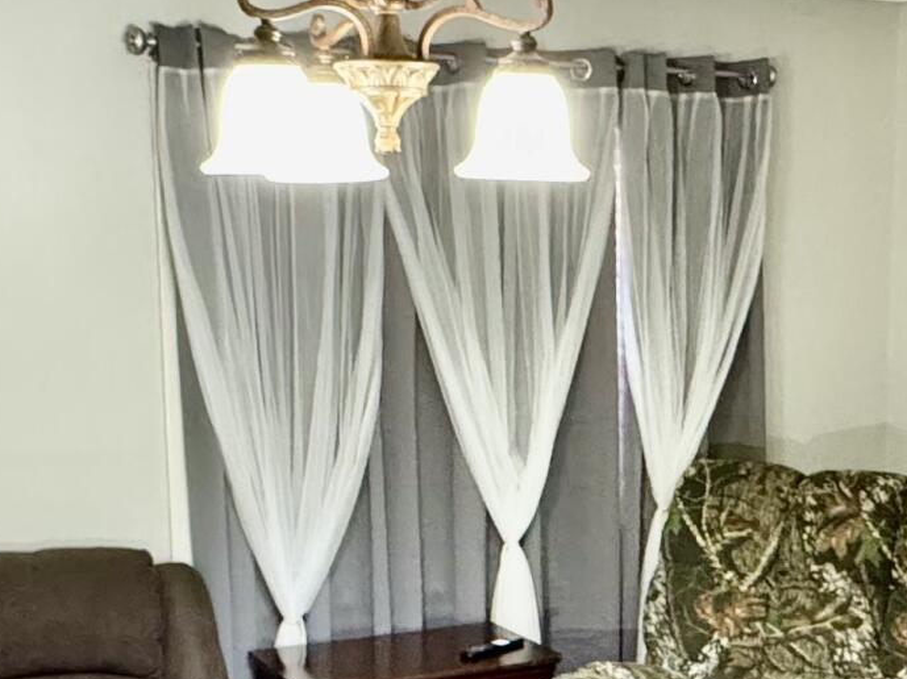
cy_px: 525
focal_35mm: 61
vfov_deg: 23.7
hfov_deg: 31.6
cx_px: 544
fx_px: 1597
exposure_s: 1/60
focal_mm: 2.22
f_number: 2.2
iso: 640
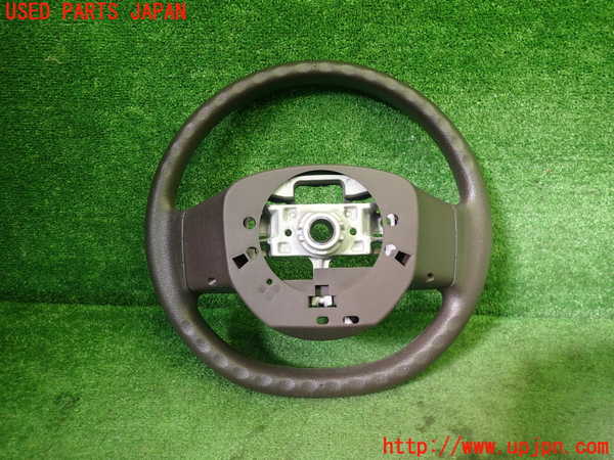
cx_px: 307
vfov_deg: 54.9
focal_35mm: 25
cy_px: 230
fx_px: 443
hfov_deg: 69.4
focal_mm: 4.5
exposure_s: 1/60
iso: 200
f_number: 2
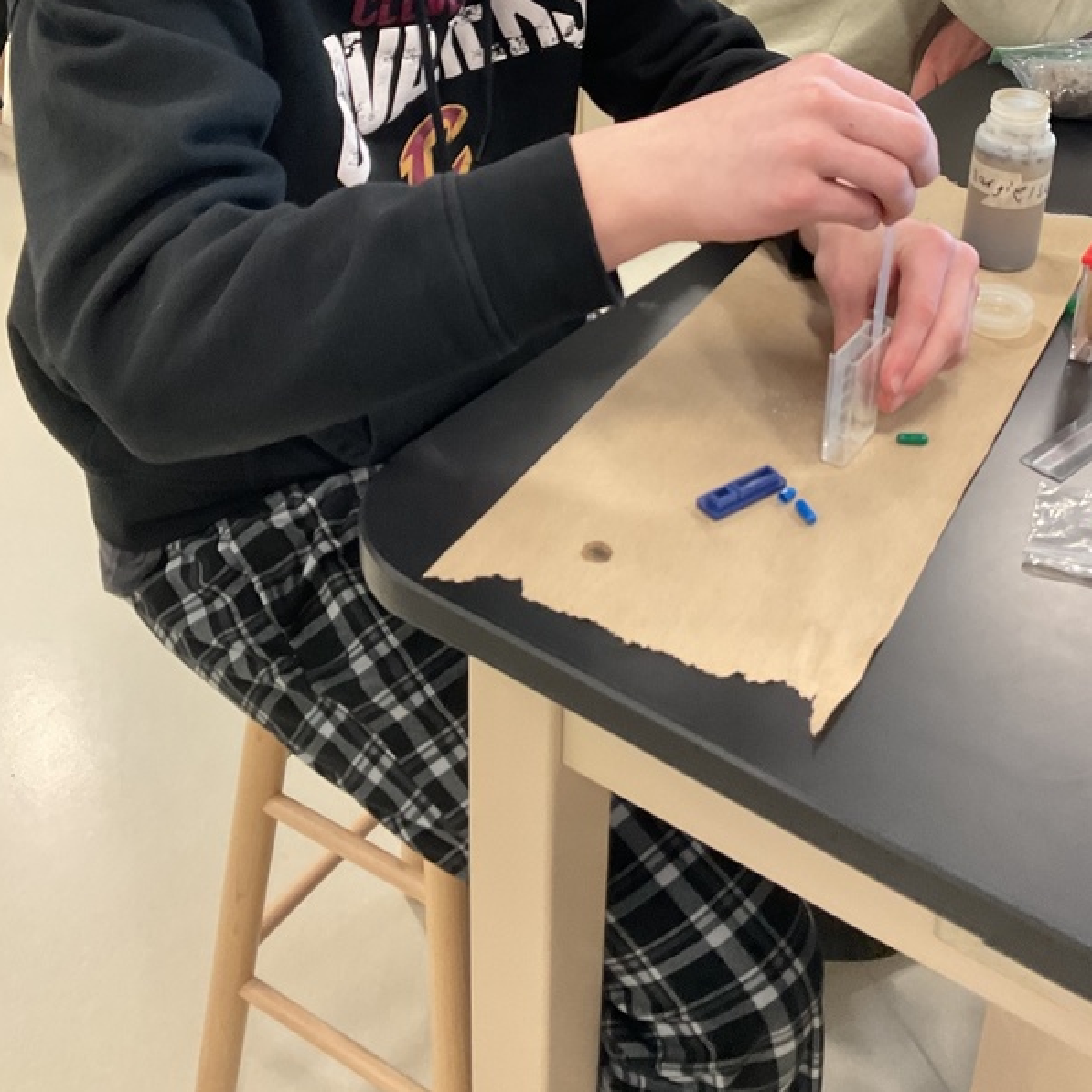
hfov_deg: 38.0
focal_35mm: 44
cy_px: 190
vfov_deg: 36.8
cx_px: 699
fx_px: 1570
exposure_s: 1/60
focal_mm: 3
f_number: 1.8
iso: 125
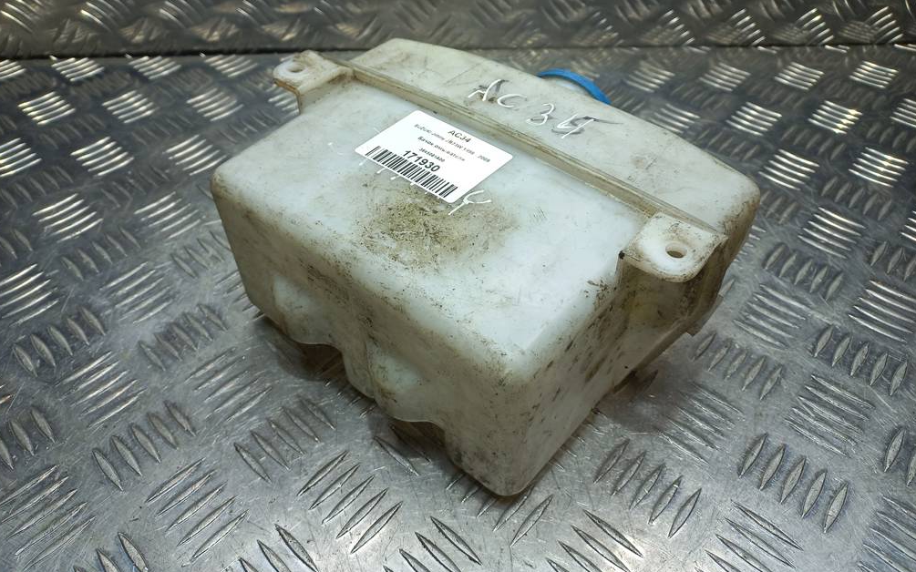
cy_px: 232
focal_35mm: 27
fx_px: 674
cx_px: 454
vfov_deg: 45.8
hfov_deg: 68.4
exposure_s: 1/100
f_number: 1.8
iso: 40
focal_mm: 4.6
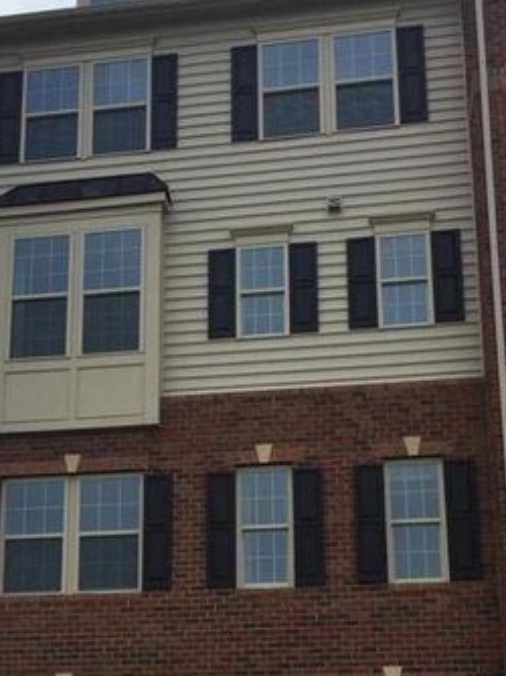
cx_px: 168
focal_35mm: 58
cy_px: 529
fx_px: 1132
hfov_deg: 25.1
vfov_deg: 32.4
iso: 32
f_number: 2.2
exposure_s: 1/2825
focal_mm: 4.15
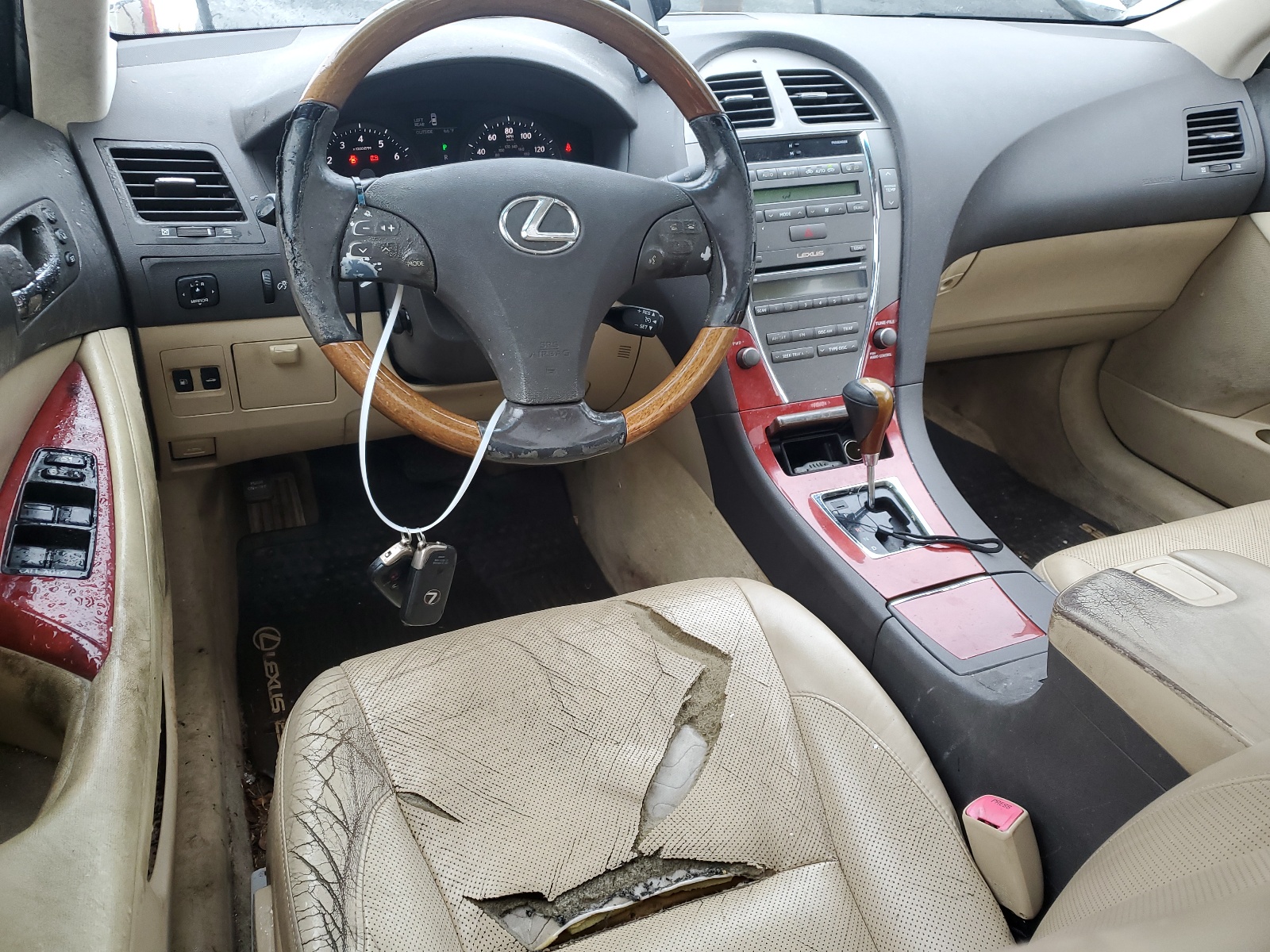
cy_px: 476
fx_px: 954
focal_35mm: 26
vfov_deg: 53.1
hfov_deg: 67.3
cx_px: 635
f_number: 1.5
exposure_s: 1/60.2
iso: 61
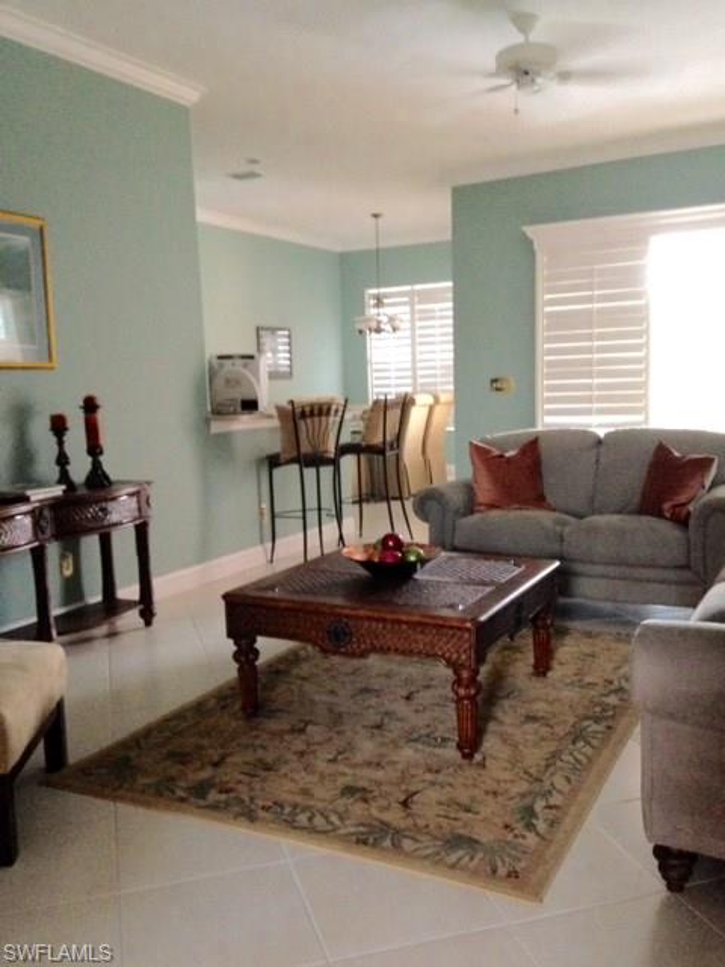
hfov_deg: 42.9
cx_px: 362
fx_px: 922
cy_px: 484
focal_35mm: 33
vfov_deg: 55.4
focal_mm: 4.12
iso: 500
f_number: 2.4
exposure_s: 1/15
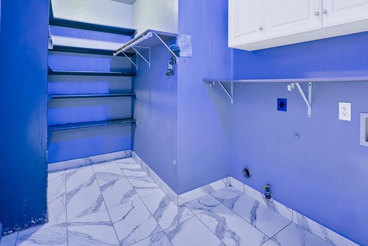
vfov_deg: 65.3
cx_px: 234
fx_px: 184
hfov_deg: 87.9
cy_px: 78
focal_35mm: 18
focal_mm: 12
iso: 640
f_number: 9
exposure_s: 1
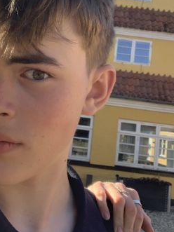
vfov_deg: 32.9
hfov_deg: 24.9
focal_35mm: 58
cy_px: 74
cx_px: 44
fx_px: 389
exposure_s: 1/377
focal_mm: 2.87
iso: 16
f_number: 2.2
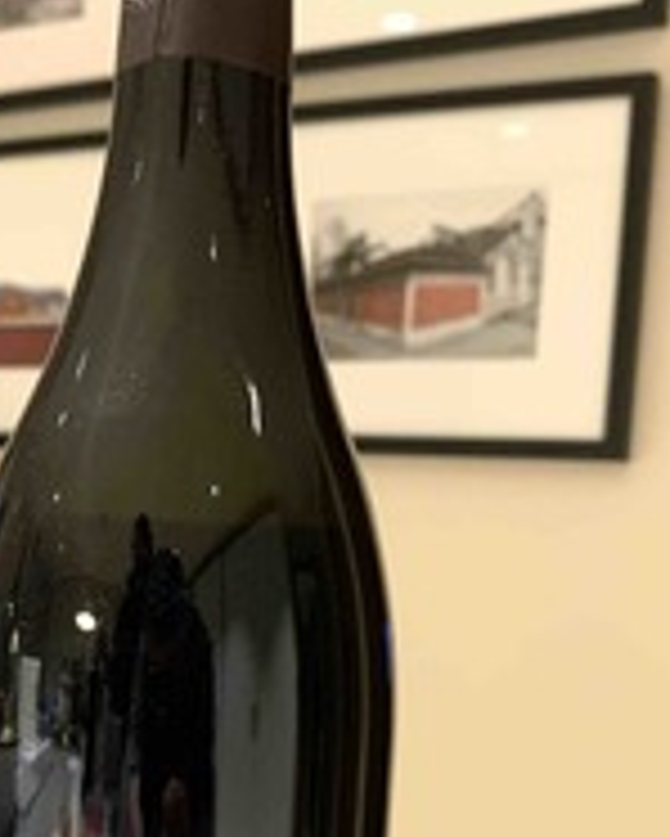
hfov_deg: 25.5
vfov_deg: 31.2
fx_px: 1461
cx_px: 160
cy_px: 659
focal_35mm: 59
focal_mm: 4.25
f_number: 1.8
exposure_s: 1/33
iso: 250
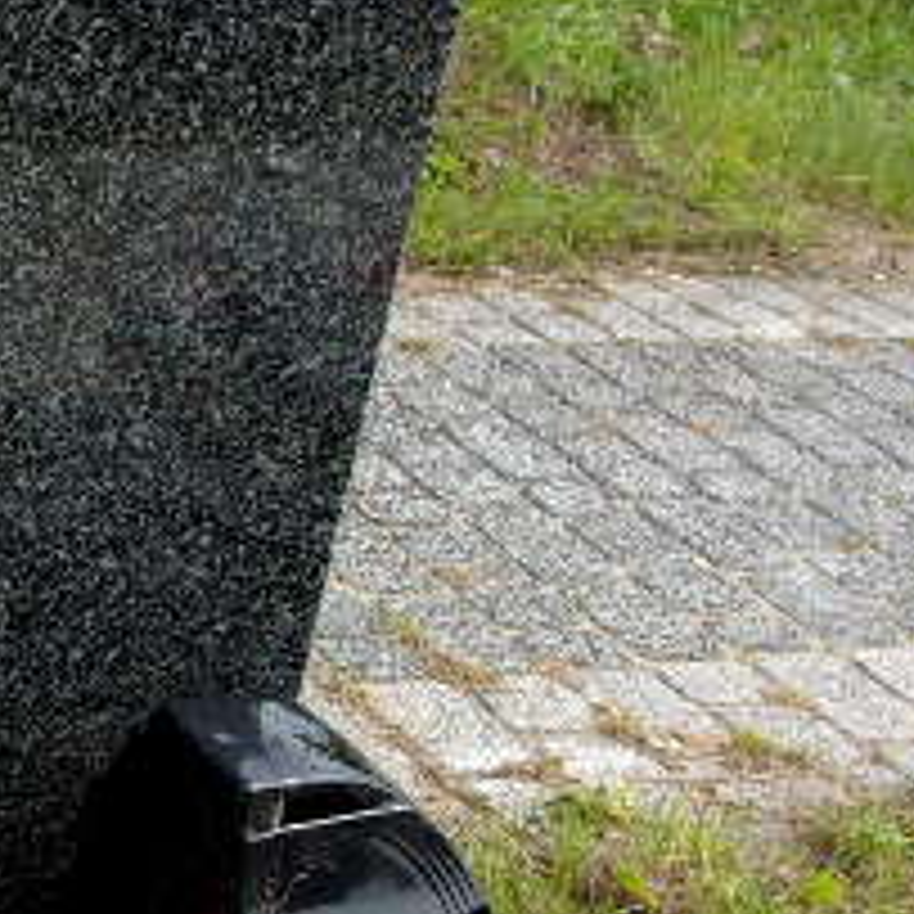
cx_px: -392
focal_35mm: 78
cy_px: 554
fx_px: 2330
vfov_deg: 22.2
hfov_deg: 19.7
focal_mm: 5.1
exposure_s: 1/50
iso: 80
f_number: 10.8
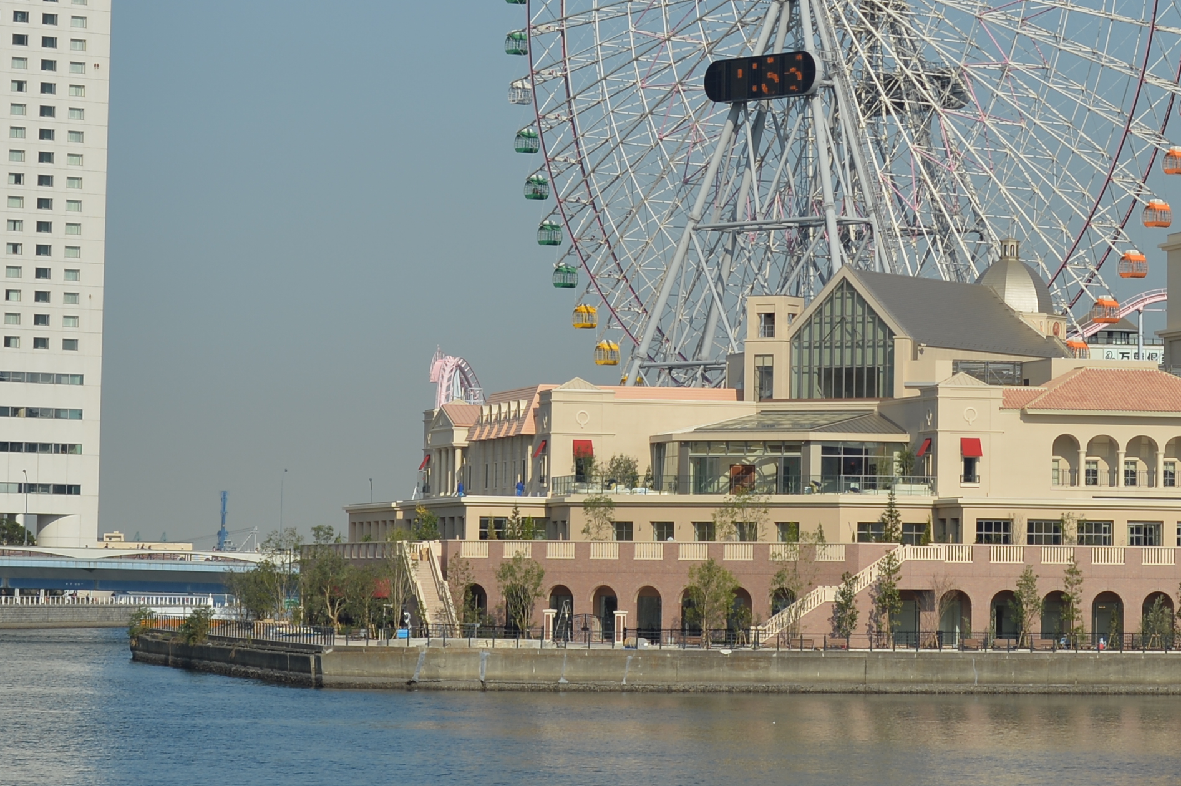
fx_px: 4951
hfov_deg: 13.6
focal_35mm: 151
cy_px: 85
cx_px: 853
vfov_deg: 9.0
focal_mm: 58
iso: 100
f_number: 5.6
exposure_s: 1/800
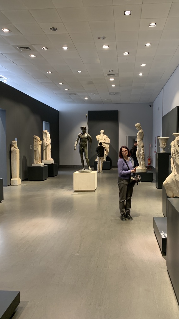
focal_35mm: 29
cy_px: 160
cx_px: 106
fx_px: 245
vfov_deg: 66.1
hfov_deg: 40.1
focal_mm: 4.25
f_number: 1.8
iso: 200
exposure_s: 1/50
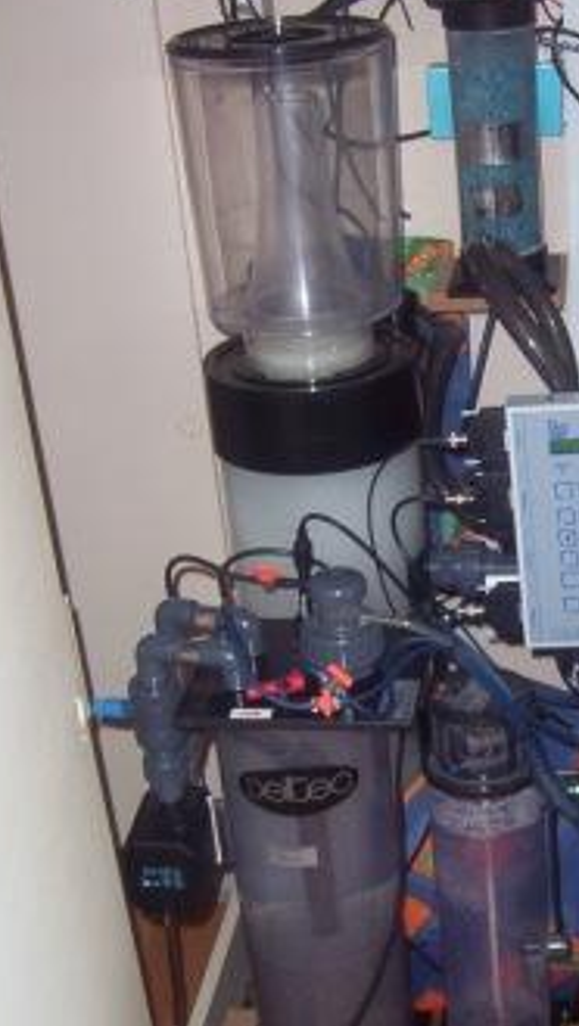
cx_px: 486
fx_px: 1444
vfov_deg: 39.0
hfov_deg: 22.3
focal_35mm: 53
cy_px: 598
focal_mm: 5.54
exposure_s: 1/30
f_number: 2.76
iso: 140
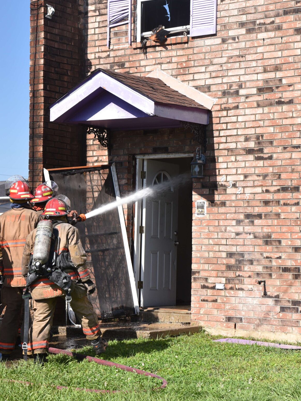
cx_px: 82
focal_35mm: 96
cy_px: 212
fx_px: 1113
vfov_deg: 20.4
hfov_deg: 15.3
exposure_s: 1/400
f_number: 6.3
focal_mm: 60
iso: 500
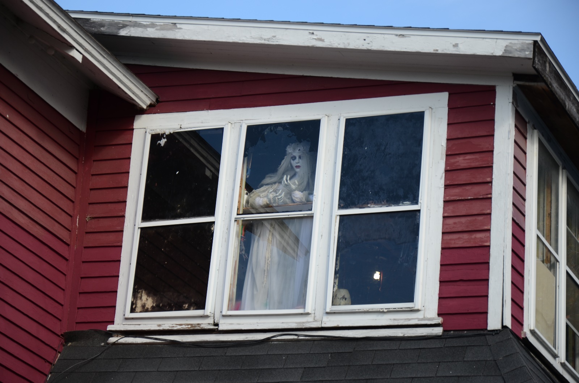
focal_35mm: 128
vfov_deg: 10.7
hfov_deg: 16.1
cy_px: 192
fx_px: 2046
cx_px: 290
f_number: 5.6
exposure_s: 1/250
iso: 125
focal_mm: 85
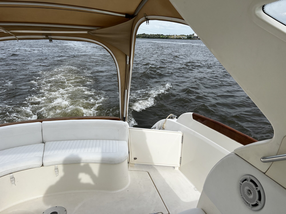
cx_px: 143
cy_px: 107
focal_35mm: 26
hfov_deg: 67.3
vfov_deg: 53.1
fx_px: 215
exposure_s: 1/3968
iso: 50
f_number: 1.5
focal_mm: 5.7
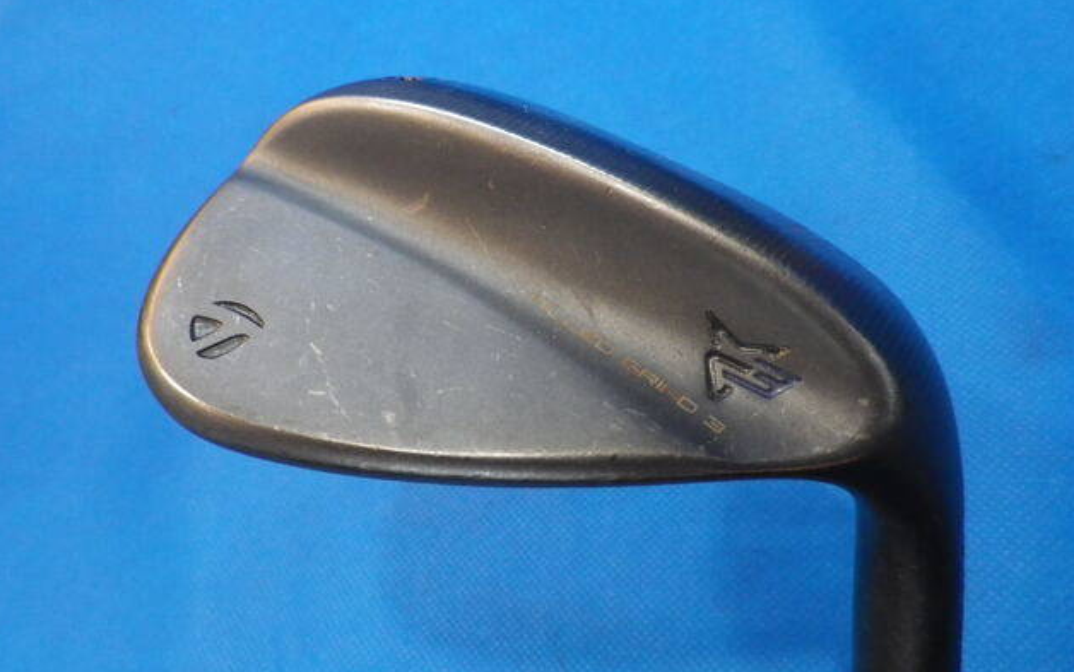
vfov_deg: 46.1
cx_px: 532
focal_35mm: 27
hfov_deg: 68.4
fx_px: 791
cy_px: 333
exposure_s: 1/50
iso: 400
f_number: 3.5
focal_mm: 4.5
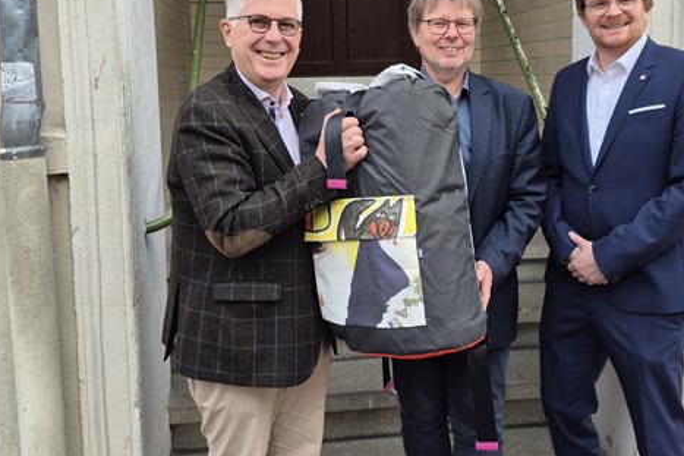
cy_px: 148
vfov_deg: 32.3
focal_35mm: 41
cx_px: 404
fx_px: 779
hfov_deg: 47.2
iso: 40
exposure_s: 1/180
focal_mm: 5.4
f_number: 1.8
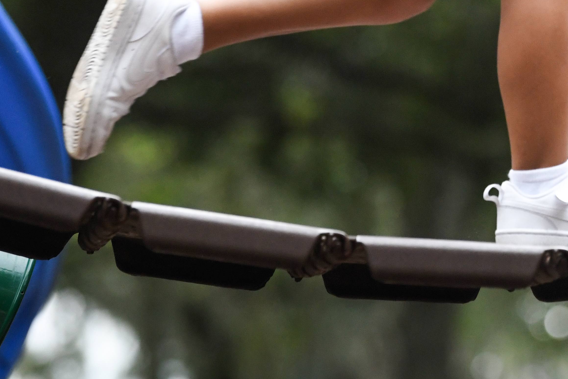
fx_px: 9561
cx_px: 753
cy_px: -238
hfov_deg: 3.4
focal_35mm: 606
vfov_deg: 2.3
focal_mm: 170
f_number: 4
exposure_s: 1/800
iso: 1250
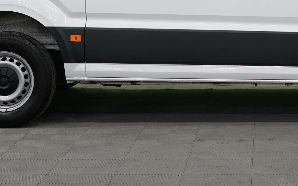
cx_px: 228
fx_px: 975
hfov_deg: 17.3
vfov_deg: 10.6
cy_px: -69
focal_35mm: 120
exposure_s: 1/50
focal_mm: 39
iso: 800
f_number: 7.1
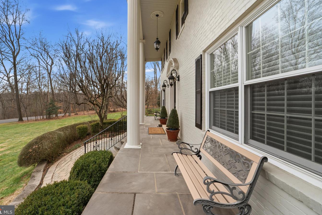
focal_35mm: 15
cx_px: 150
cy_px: 102
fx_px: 134
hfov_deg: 100.2
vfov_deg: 77.3
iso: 200
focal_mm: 14
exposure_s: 1/2000
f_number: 9
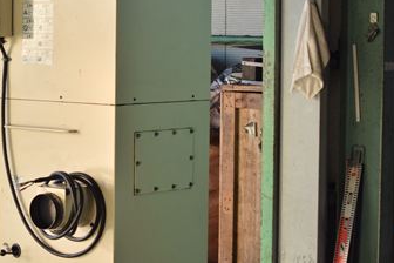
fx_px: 1343
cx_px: 117
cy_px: 153
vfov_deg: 11.2
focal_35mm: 123
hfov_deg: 16.6
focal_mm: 55
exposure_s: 1/640
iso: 1250
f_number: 6.3
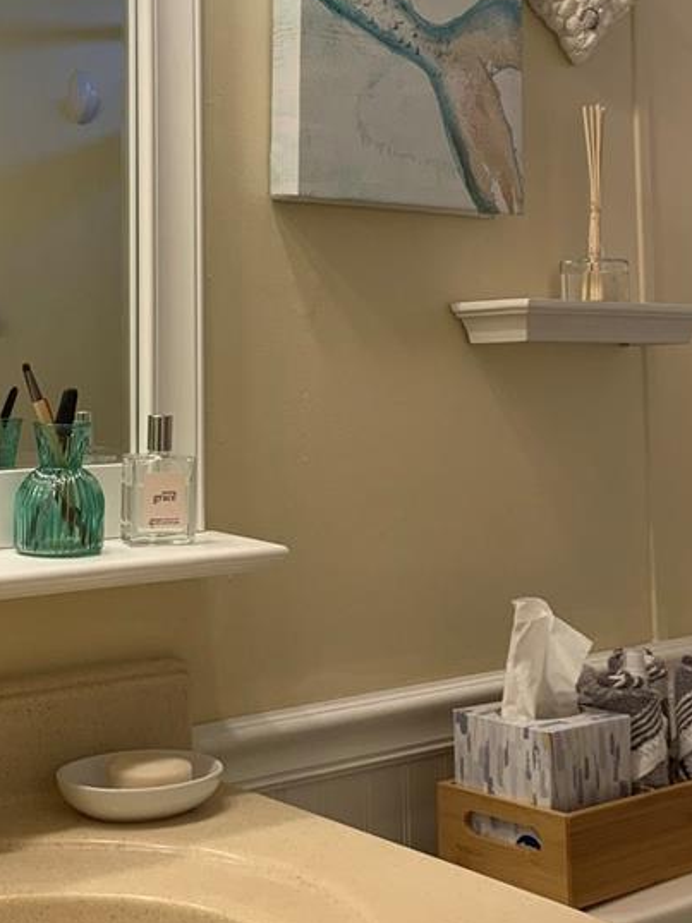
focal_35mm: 58
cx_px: 163
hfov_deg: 24.9
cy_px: 233
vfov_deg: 32.6
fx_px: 1547
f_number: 1.8
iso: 32
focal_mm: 4.25
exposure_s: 1/120
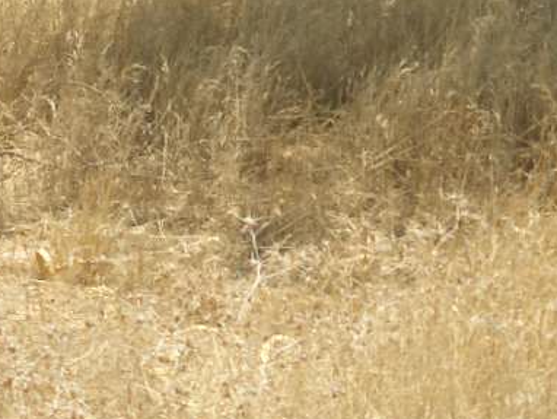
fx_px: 7117
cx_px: 470
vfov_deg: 3.4
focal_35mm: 442
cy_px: -191
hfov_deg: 4.5
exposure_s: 1/1000
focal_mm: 28.4
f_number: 4
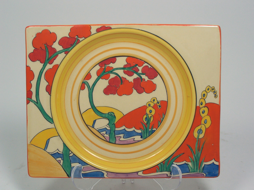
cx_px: 127
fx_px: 506
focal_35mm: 69
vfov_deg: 21.3
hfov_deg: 28.2
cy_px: 95
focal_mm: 11.5
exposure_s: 1/90
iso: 80
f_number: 3.2
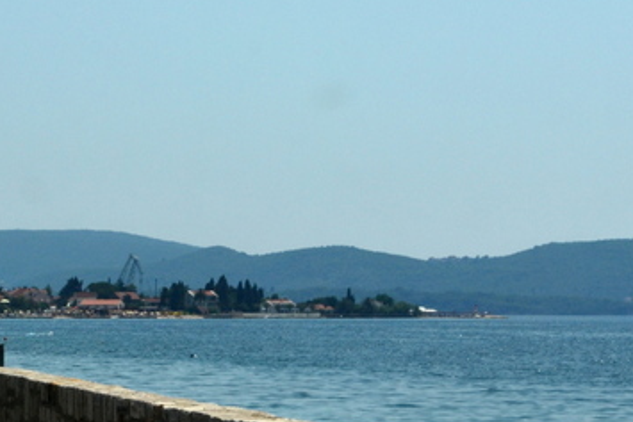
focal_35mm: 176
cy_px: 7
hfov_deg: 11.7
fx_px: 3096
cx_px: 282
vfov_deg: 7.8
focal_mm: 52
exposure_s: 1/500
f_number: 11
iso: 250
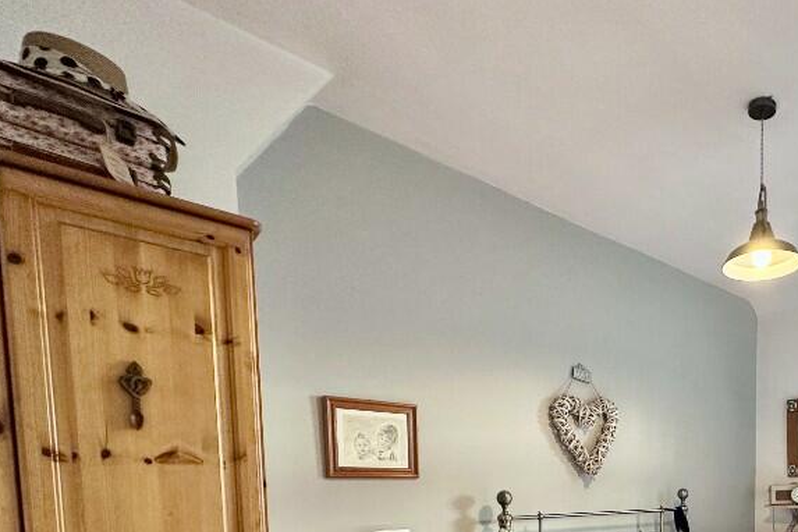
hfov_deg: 63.4
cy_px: 532
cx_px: 638
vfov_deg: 42.7
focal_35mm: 26
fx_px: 576
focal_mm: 2.22
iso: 160
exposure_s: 1/100
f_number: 2.2
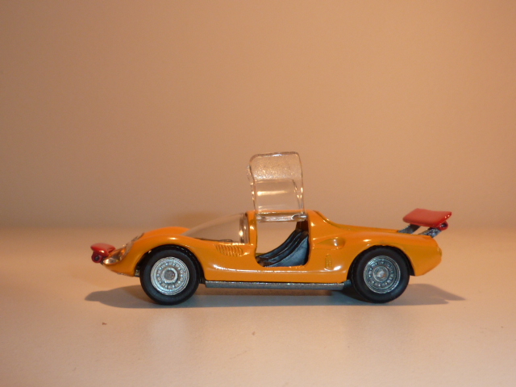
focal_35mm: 43
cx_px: 258
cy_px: 194
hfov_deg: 43.9
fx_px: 641
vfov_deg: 33.6
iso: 100
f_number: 4
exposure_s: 1/50
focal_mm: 4.1
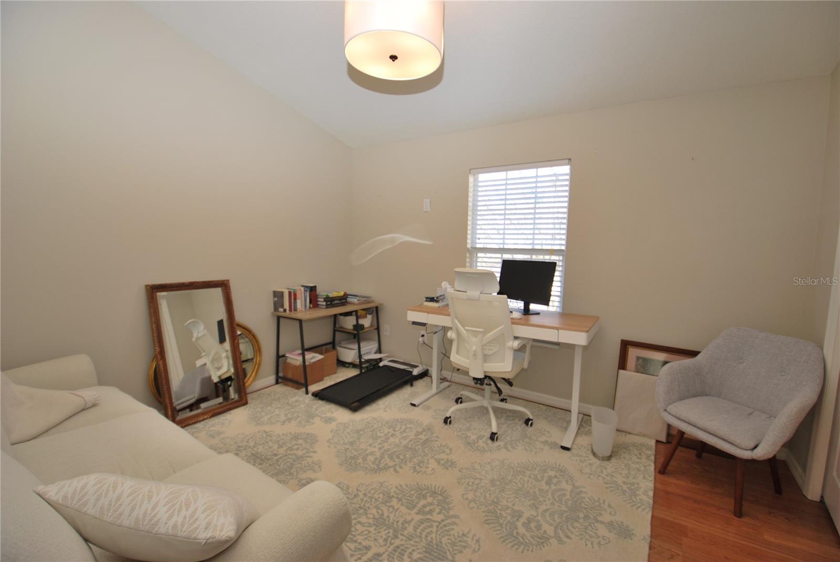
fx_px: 350
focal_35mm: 15
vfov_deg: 77.4
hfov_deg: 100.3
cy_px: 281
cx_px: 420
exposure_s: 1/60
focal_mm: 10
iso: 100
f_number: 3.5
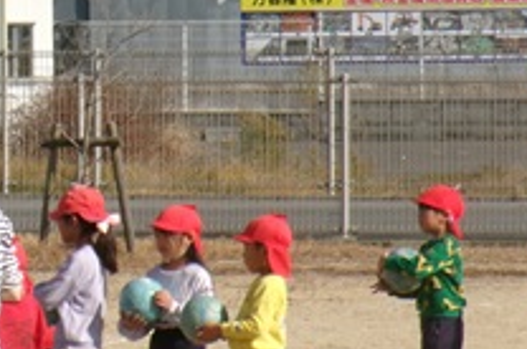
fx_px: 5715
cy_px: 28
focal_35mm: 391
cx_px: -122
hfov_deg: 5.3
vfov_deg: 3.5
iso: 100
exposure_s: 1/80
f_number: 17.1
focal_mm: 25.5
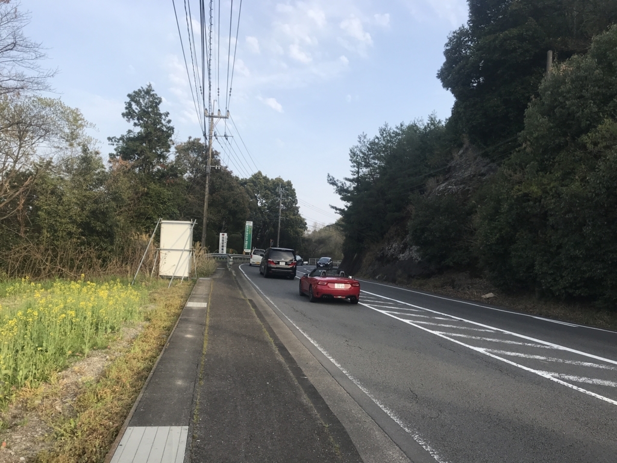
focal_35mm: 28
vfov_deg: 49.7
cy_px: 232
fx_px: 499
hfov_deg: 63.4
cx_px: 308
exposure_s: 1/748
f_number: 1.8
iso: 20
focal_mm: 3.99
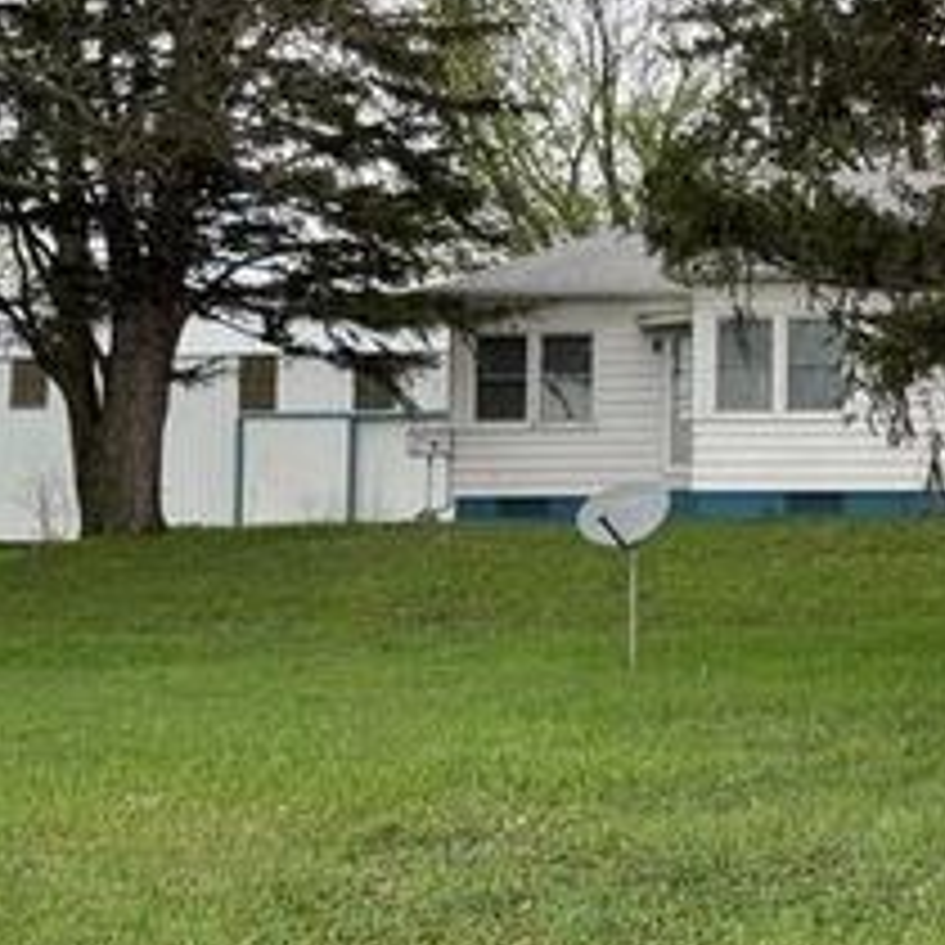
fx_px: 3119
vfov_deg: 17.1
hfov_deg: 16.9
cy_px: 236
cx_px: 900
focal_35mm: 101
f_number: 1.78
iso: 80
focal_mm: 6.76
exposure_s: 1/322
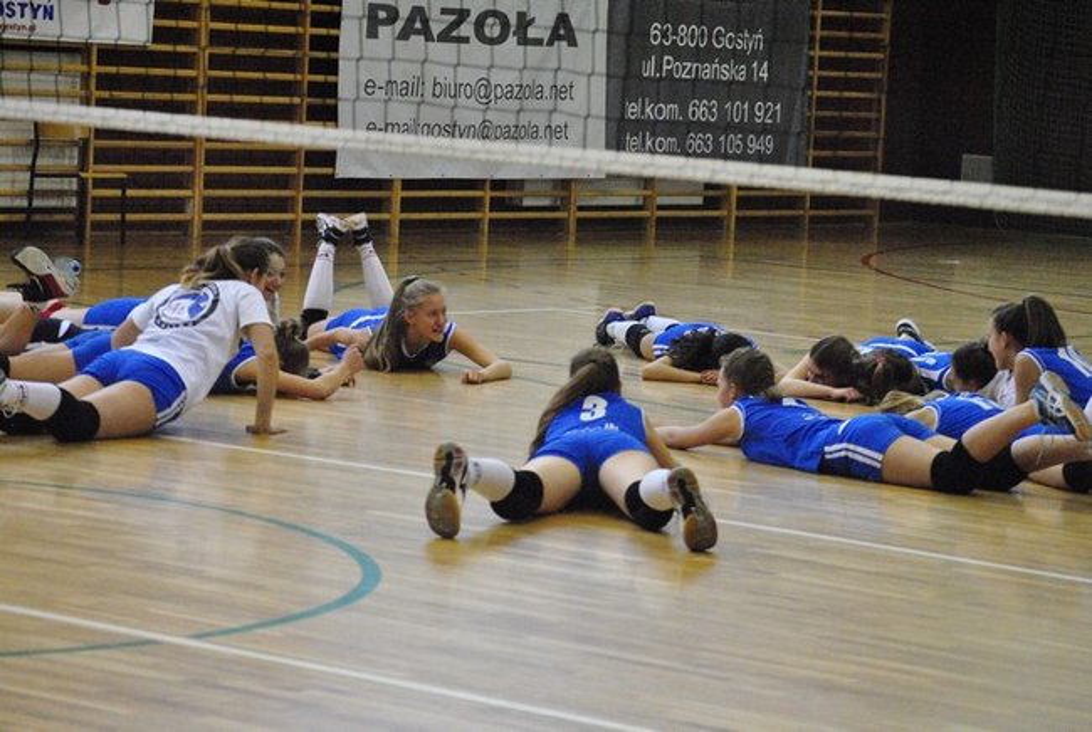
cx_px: 546
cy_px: 366
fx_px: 3875
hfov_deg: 16.0
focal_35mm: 128
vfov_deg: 10.8
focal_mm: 85
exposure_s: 1/200
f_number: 5
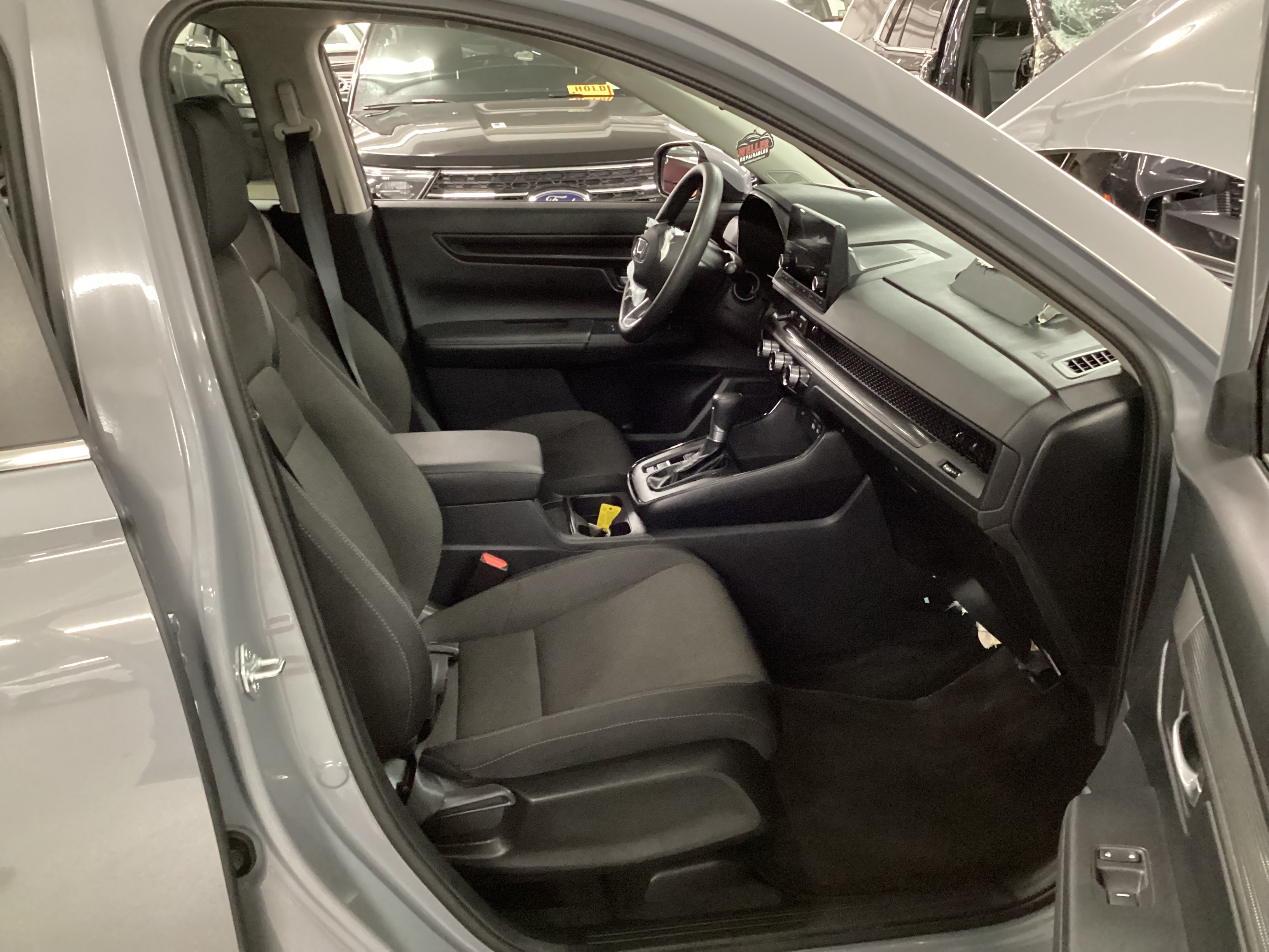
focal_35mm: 31
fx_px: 1136
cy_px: 476
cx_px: 634
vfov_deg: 45.4
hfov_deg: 58.4
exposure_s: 1/20
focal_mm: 3.3
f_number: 2.4
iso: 640
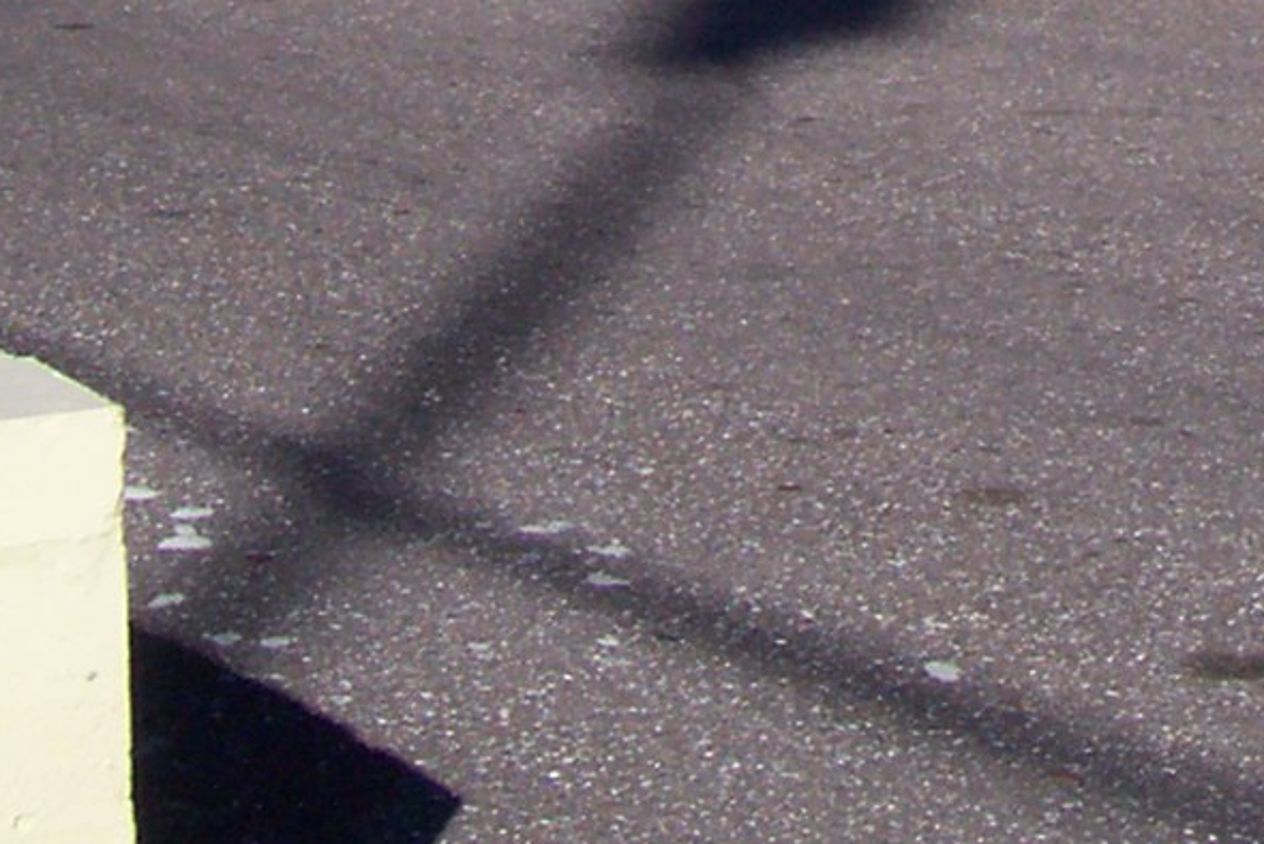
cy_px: -943
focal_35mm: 138
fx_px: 4847
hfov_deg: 14.5
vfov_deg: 9.2
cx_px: 1416
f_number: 5.1
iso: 80
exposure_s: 1/664
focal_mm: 5.6
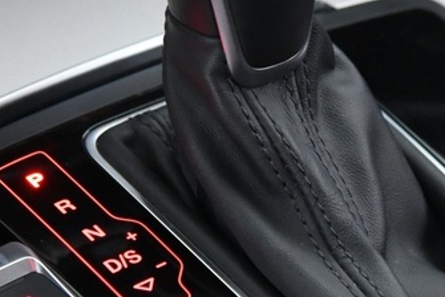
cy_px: 36
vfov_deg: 4.9
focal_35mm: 280
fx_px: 3464
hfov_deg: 7.3
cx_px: 278
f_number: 4
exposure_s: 1/25
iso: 4000
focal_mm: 58
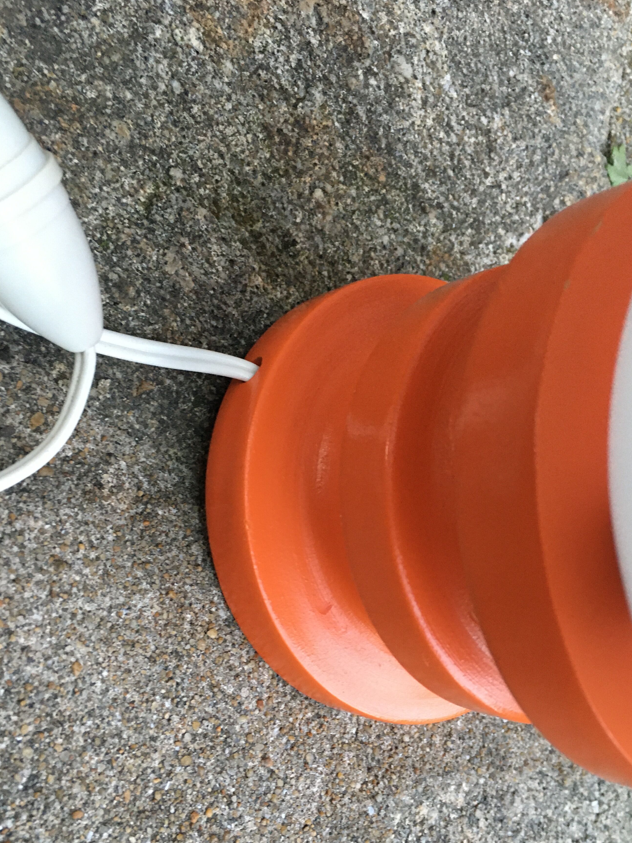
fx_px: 828
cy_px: 478
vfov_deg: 53.8
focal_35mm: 34
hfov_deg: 41.8
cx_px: 323
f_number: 2.2
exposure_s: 1/33
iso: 200
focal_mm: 4.15
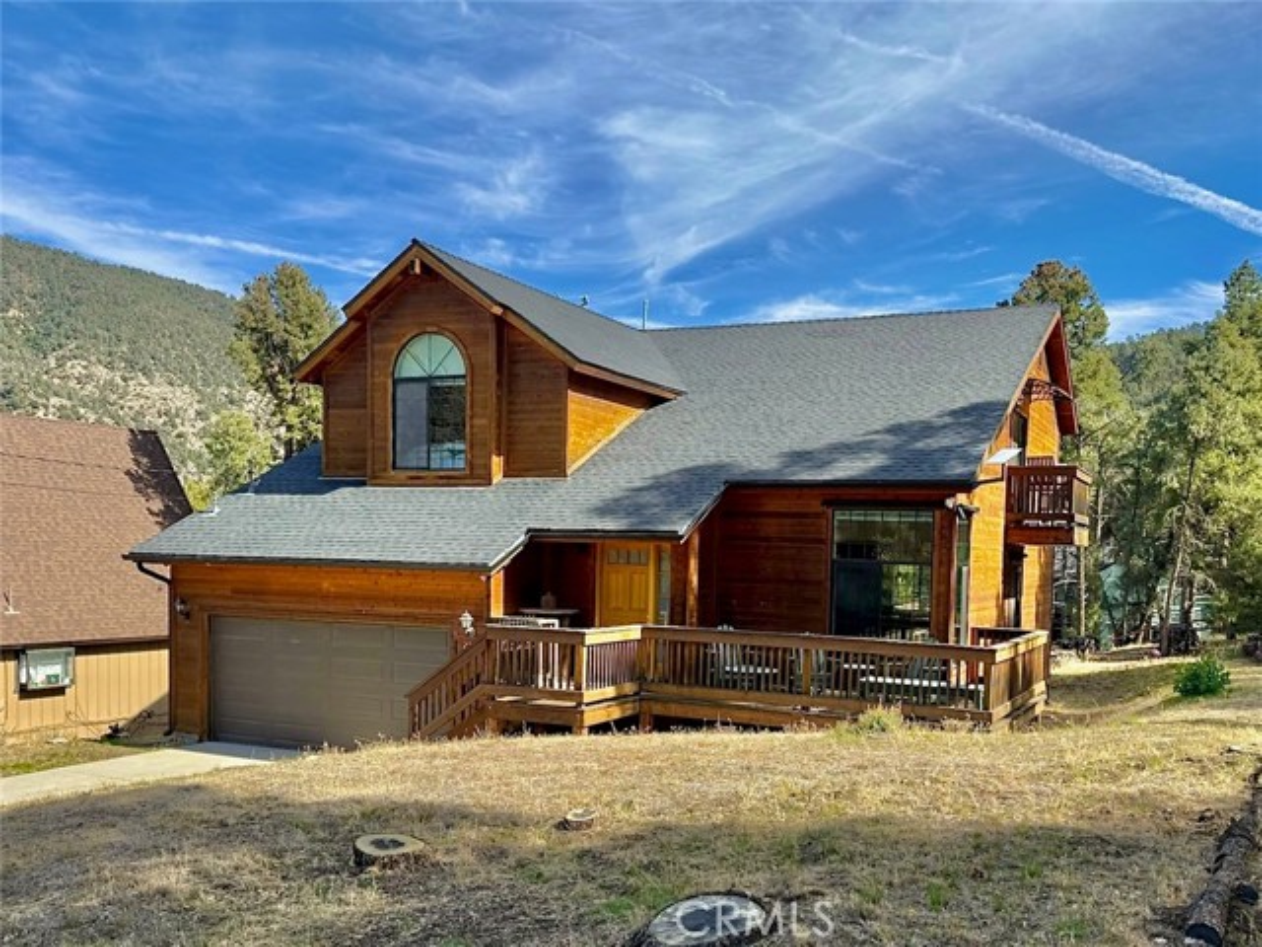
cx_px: 631
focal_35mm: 24
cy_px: 474
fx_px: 875
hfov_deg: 71.6
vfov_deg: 56.8
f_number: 1.78
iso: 100
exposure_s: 1/2445
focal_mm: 6.76
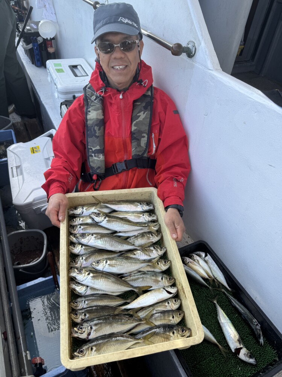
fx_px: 261
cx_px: 141
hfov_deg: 56.8
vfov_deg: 71.6
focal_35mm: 24
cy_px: 188
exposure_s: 1/1076
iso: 80
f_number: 1.78
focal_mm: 6.76
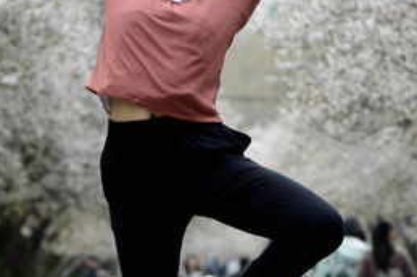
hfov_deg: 7.0
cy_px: 131
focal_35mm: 296
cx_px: 229
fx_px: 3424
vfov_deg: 4.6
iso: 400
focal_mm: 85
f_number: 4
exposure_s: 1/640
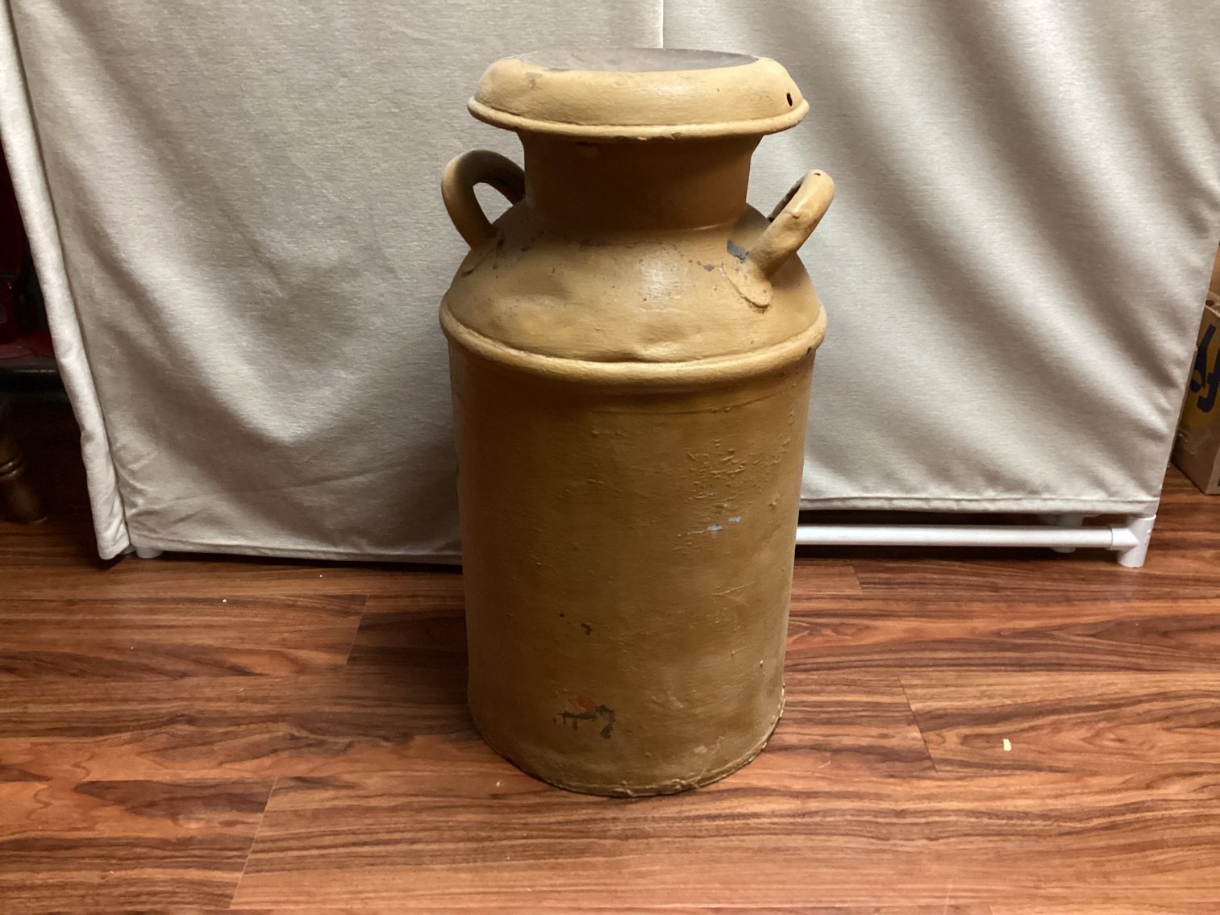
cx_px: 610
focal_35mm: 31
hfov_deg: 58.3
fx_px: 1093
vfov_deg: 45.4
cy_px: 458
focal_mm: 3.3
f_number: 2.4
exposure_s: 1/30
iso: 400
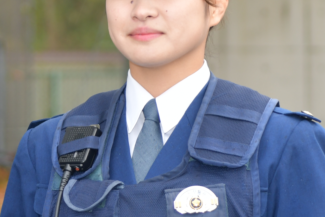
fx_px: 2744
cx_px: -30
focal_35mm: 304
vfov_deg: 4.5
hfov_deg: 6.7
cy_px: 23
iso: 100
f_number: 2.8
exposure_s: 1/100
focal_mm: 60
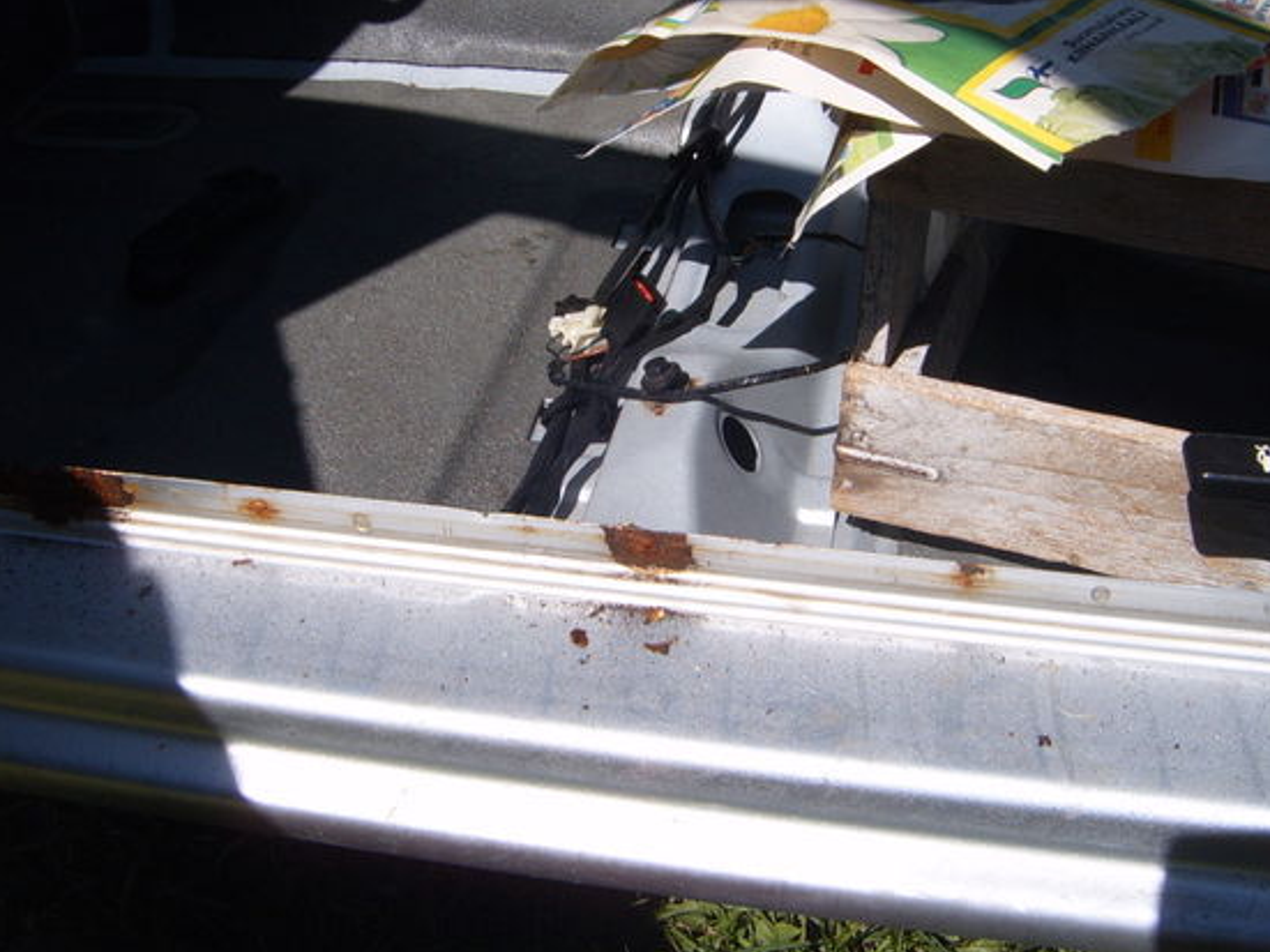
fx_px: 1577
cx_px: 618
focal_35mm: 43
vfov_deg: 33.6
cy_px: 456
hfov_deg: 43.9
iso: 63
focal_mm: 6.2
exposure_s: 1/350
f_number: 6
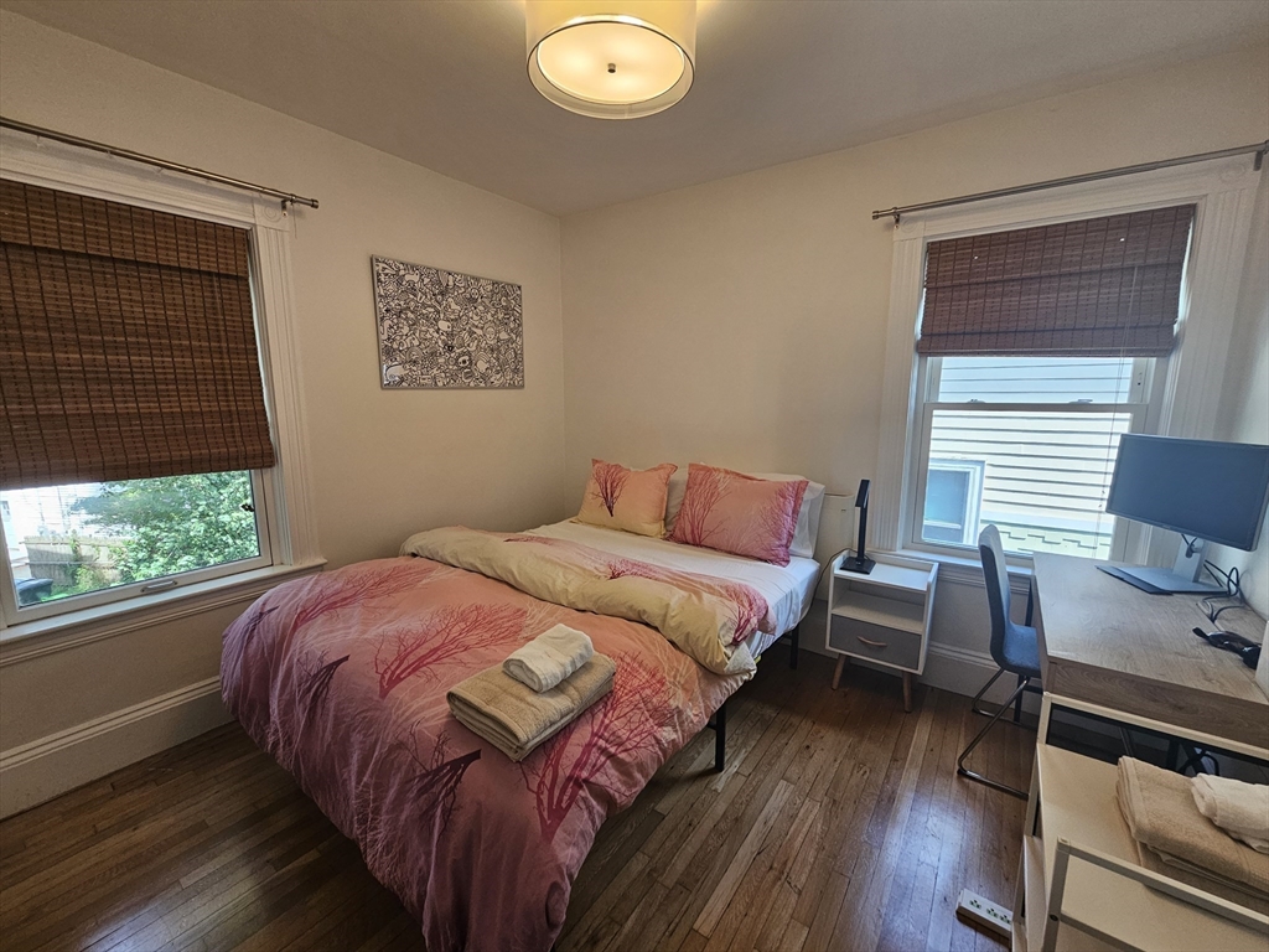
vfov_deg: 89.9
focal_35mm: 13
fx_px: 477
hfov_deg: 106.2
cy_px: 476
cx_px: 634
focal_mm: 2.2
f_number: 2.2
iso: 80
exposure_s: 1/60
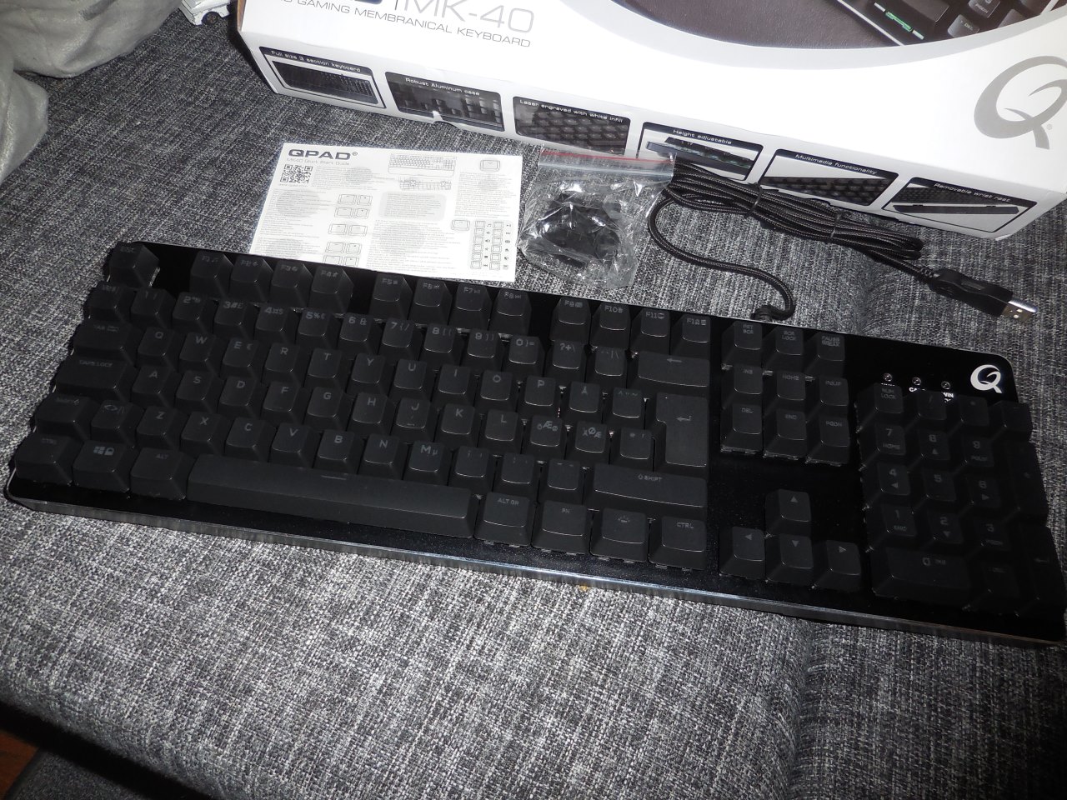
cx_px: 534
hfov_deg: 69.4
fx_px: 771
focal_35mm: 25
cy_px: 400
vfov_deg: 54.9
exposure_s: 1/25
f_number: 3.3
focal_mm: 4.5
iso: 125
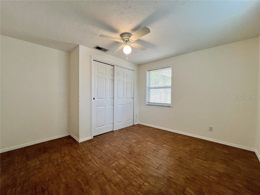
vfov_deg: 89.9
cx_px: 130
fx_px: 98
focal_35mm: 13
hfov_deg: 106.2
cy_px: 98
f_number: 1.8
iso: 100
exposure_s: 1/120
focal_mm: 1.57
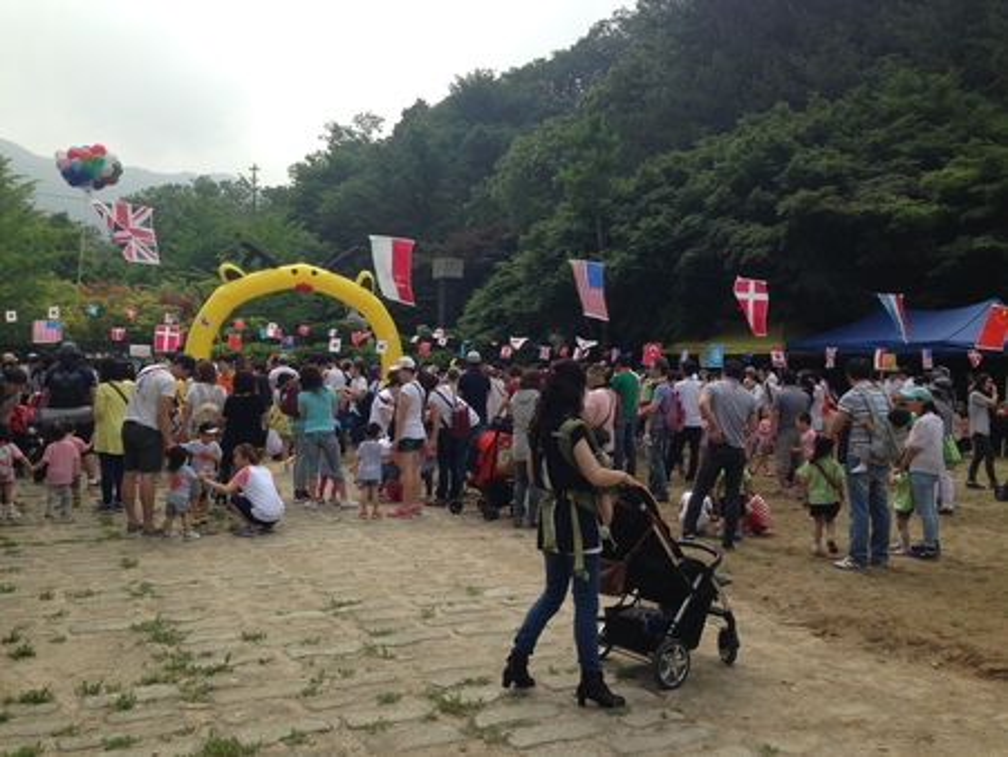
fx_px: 961
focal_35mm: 33
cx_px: 504
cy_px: 378
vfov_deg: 43.0
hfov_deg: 55.3
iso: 50
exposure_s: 1/1427
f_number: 2.4
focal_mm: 4.12
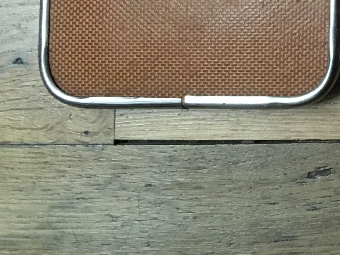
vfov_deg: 14.1
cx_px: 552
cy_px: -152
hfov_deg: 17.5
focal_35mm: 97
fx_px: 953
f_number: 2.2
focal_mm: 4.15
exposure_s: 1/33
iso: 250
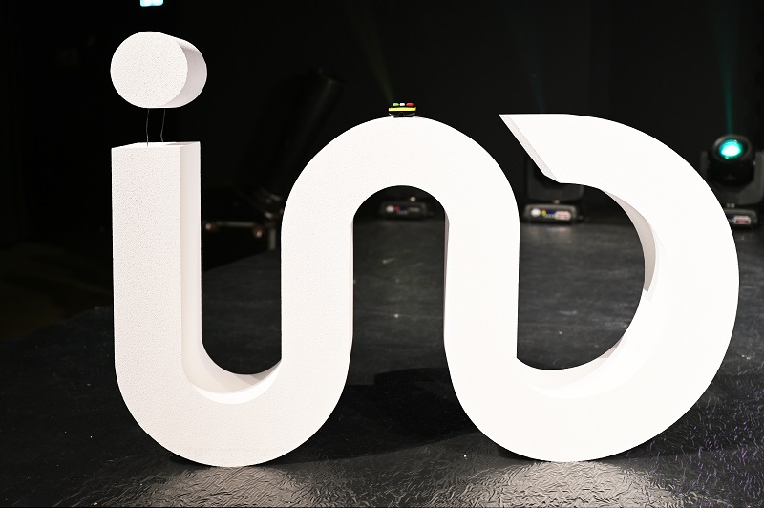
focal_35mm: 42
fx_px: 891
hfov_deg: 46.4
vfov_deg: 31.8
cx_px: 382
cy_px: 254
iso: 400
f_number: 2.8
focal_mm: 42
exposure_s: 1/125
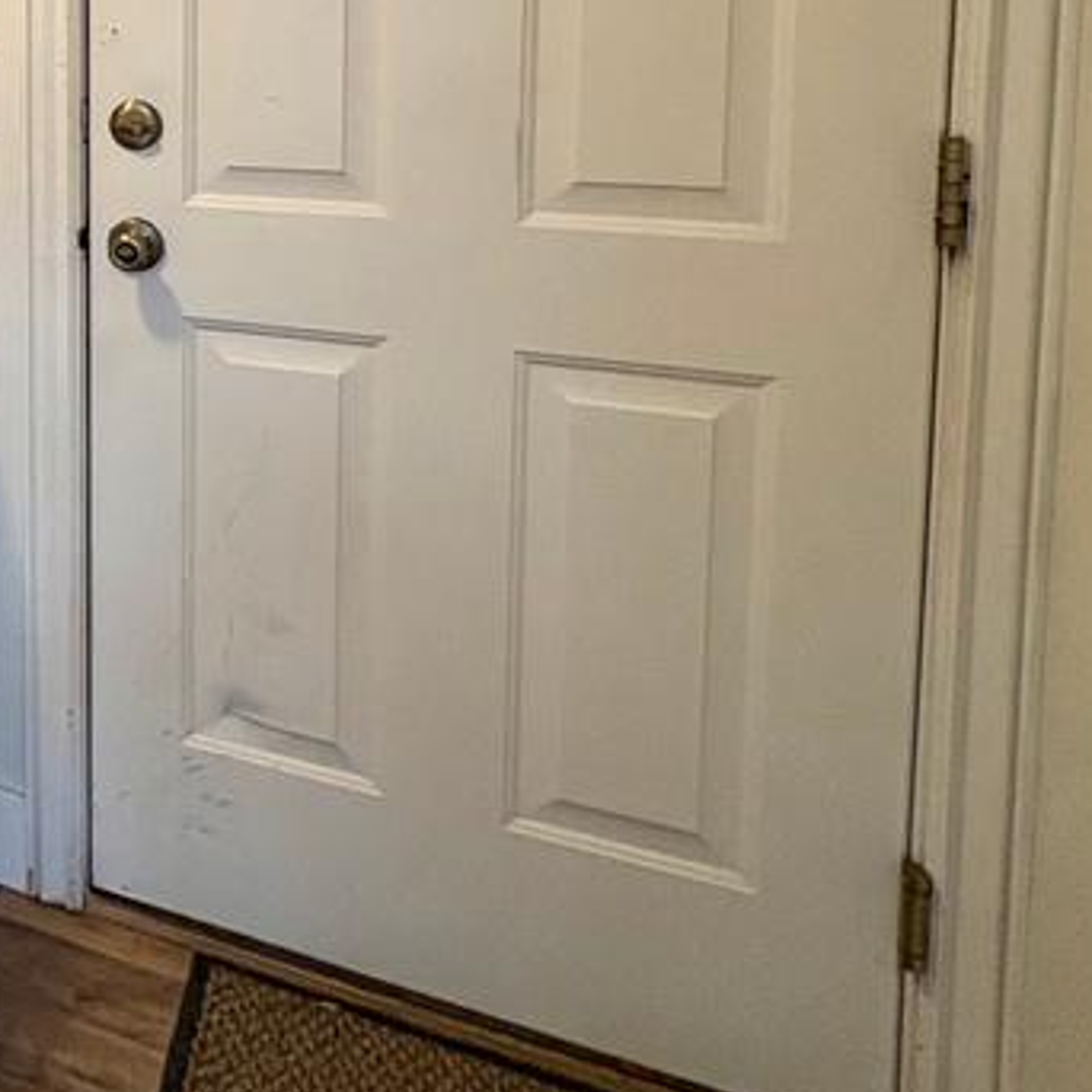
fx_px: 1321
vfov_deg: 41.1
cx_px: -354
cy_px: 93
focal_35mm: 37
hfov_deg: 32.6
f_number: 2.2
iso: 320
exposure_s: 1/60
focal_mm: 2.22
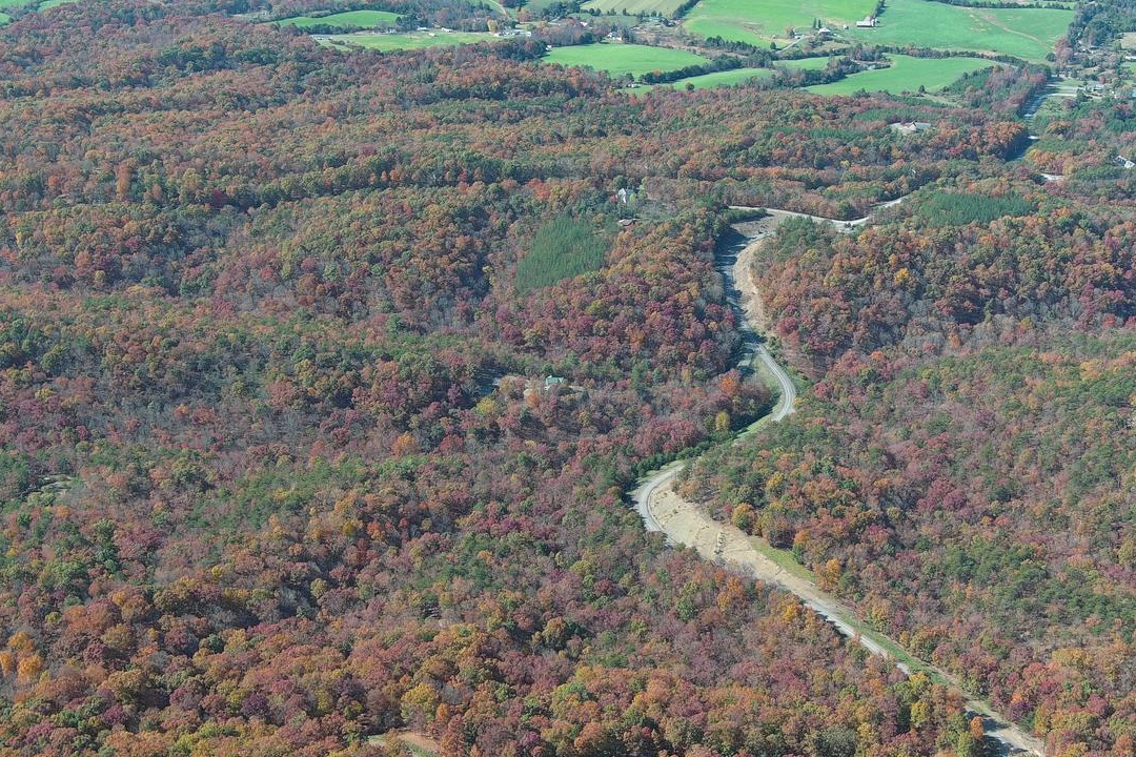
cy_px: 340
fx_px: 1735
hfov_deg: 36.2
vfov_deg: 24.6
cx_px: 643
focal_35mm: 55
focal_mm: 10.57
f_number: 2.8
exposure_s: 1/514
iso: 100
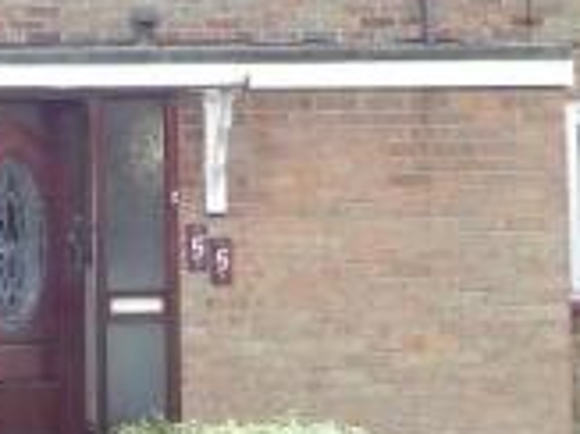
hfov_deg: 20.2
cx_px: -41
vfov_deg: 15.8
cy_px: 144
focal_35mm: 93
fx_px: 1557
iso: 160
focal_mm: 4.6
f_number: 8
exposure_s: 1/60
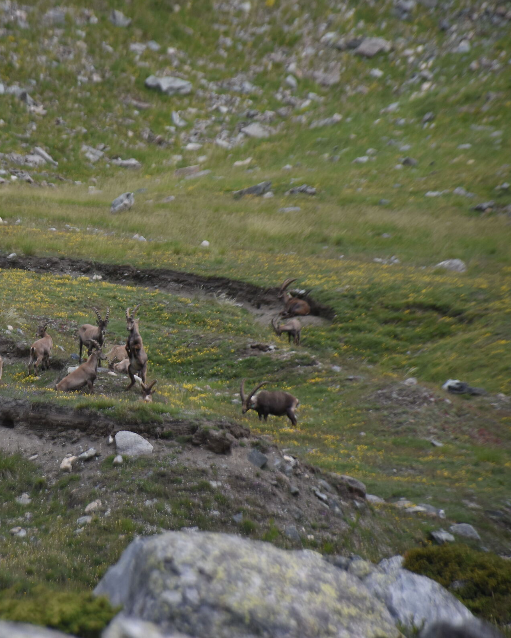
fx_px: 5597
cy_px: 319
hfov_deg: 5.2
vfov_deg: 6.5
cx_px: 52
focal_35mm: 296
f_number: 5.6
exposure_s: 1/800
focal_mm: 140
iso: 400
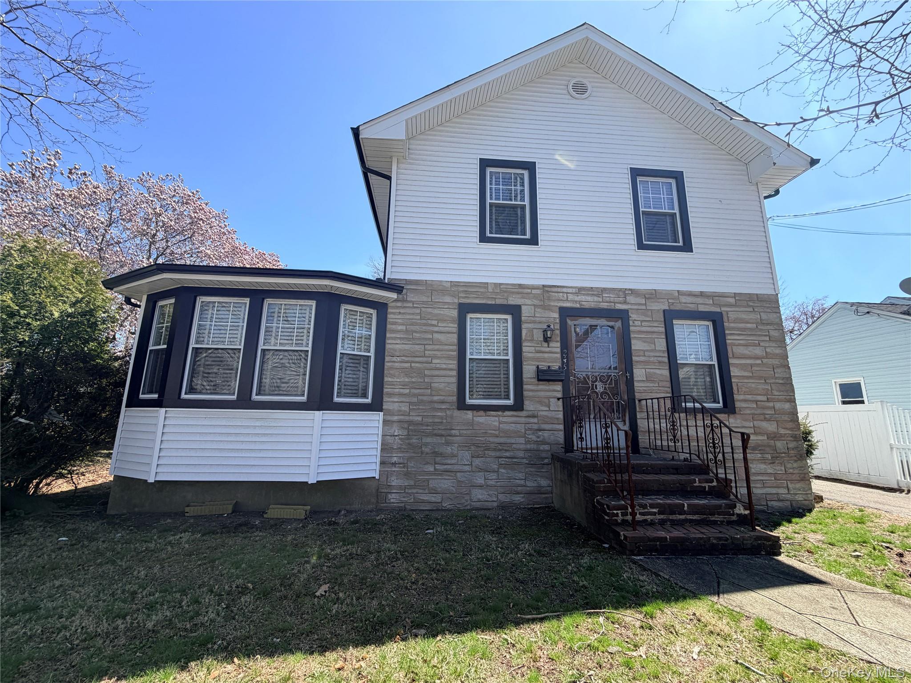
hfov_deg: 102.1
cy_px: 342
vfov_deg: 85.7
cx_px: 456
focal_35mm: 14
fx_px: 368
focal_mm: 2.22
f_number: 2.2
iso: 40
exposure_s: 1/760
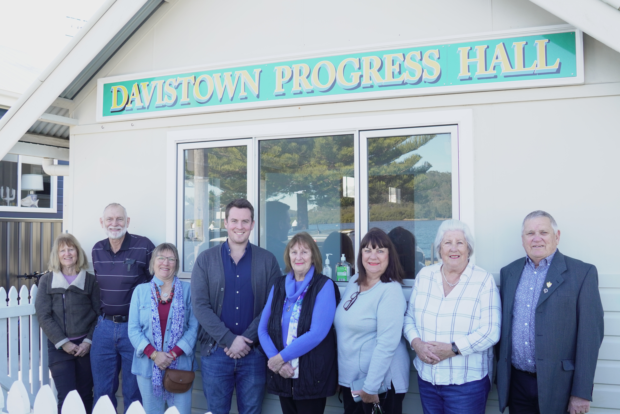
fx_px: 620
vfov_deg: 36.9
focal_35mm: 36
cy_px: 207
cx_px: 310
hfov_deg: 53.1
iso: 400
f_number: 5
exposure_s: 1/200
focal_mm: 24
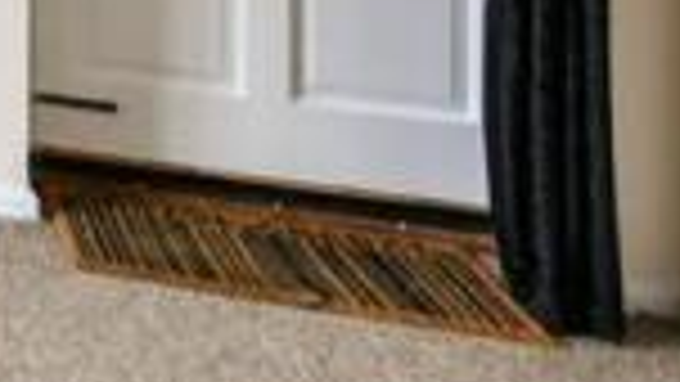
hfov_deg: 17.9
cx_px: -750
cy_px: -366
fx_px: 1226
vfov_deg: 14.8
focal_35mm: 68
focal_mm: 10
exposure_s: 1/50
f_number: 5
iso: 500
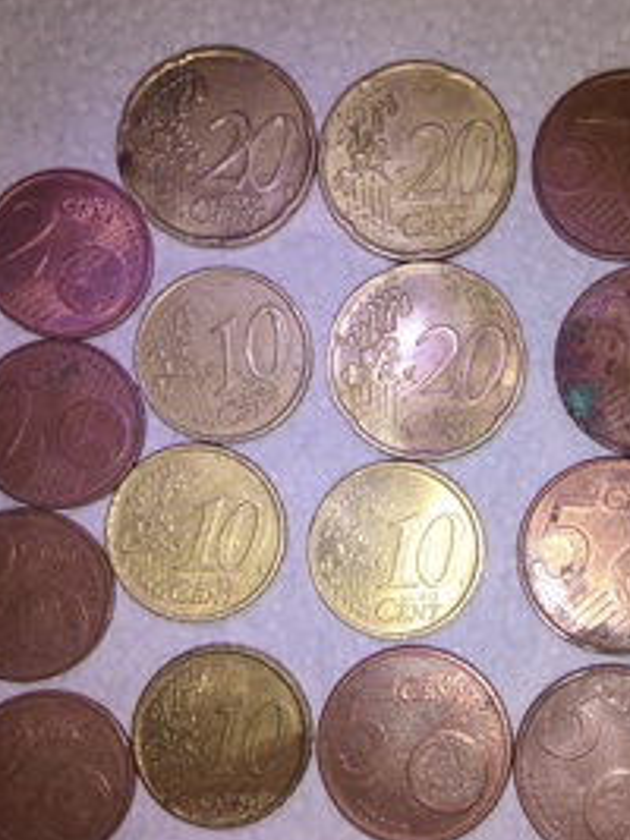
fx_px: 947
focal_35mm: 39
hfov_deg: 36.3
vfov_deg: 47.8
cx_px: 435
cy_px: 469
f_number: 1.8
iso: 100
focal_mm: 3.6
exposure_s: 1/234
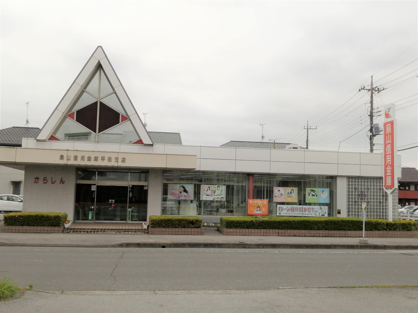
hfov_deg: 49.0
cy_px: 156
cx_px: 209
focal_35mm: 38
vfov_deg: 37.7
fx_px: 459
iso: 50
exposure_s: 1/487
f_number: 1.8
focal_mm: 3.62
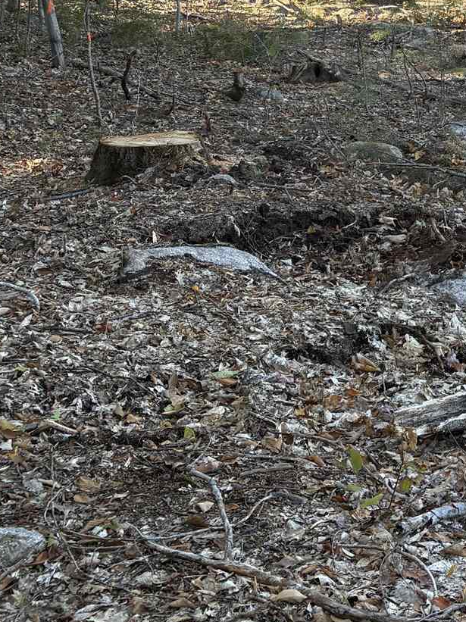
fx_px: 1311
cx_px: 608
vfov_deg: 26.0
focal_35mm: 73
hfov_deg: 18.7
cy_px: 92
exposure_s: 1/566
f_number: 1.6
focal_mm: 5.96
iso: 64
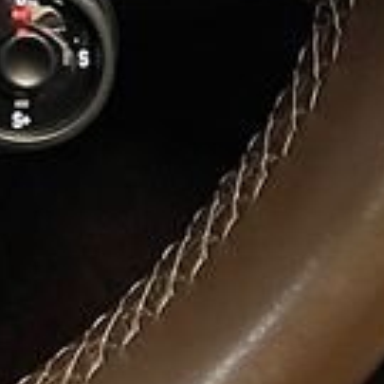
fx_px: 2560
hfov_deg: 7.9
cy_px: -353
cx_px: -558
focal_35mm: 204
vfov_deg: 8.2
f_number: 1.5
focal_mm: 5.7
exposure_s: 1/56
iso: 125
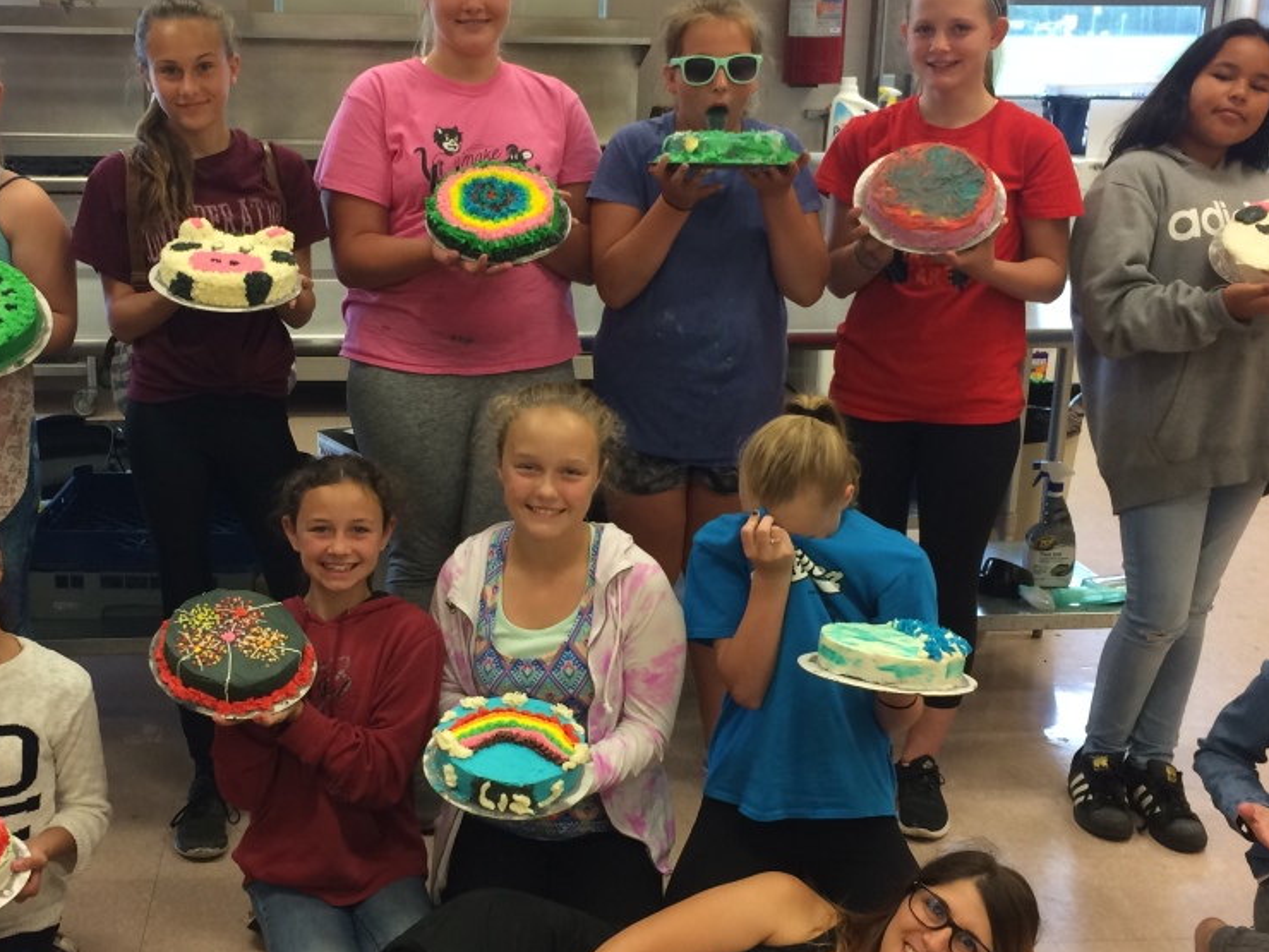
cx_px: 502
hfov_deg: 40.2
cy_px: 521
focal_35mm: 47
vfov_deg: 30.9
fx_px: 1723
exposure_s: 1/30
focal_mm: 4.15
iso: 80
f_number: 2.2
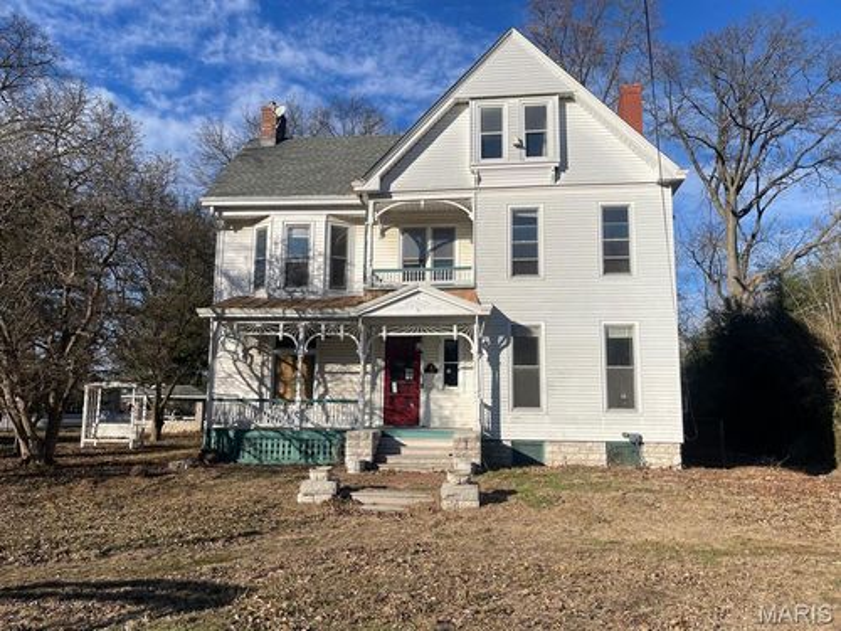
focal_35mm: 25
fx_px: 607
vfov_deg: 54.9
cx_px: 420
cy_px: 316
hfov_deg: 69.4
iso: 32
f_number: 1.6
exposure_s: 1/5917
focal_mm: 5.1
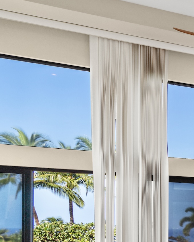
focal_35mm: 64
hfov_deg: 13.4
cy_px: 230
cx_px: 512
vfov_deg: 28.1
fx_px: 459
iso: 100
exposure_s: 1/13
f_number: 8
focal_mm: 16
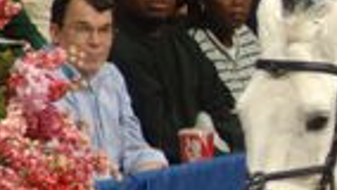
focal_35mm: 1490
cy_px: 224
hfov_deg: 1.4
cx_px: 726
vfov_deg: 0.8
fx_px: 13319
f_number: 5.6
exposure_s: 1/250
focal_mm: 210
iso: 400
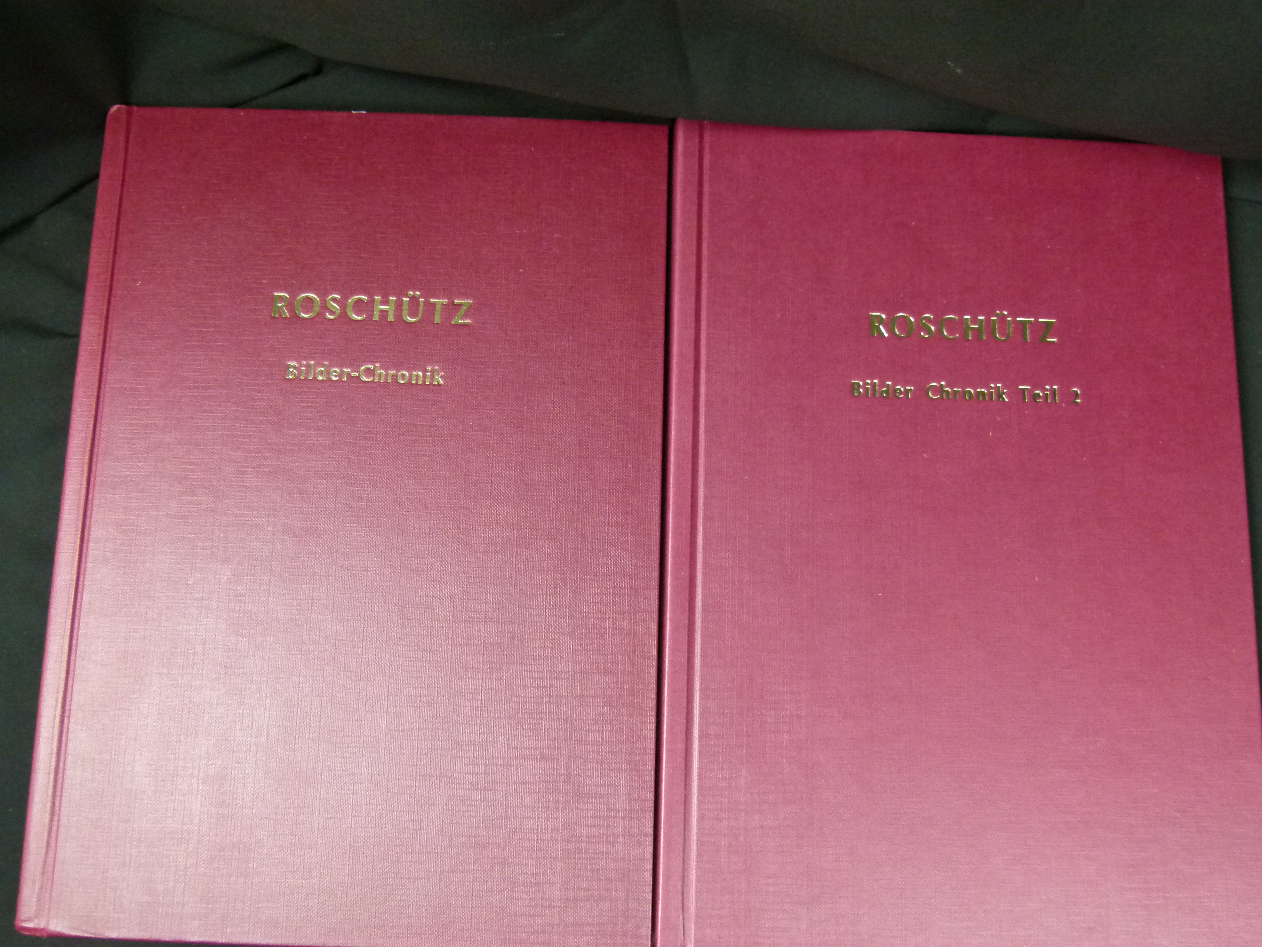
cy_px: 474
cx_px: 631
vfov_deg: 44.2
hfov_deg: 56.8
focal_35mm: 32
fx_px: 1167
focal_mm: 5.7
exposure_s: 1/25
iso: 400
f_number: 3
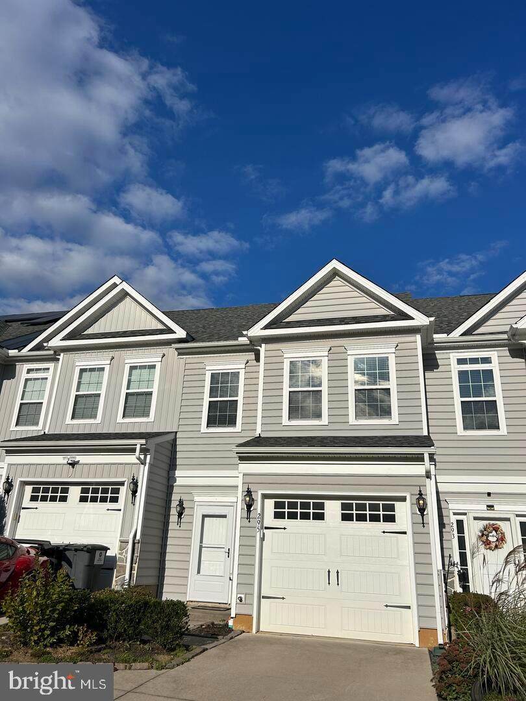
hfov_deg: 53.1
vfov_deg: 67.3
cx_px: 263
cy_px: 350
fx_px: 527
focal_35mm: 26
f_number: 1.5
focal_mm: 5.7
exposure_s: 1/14286
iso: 50
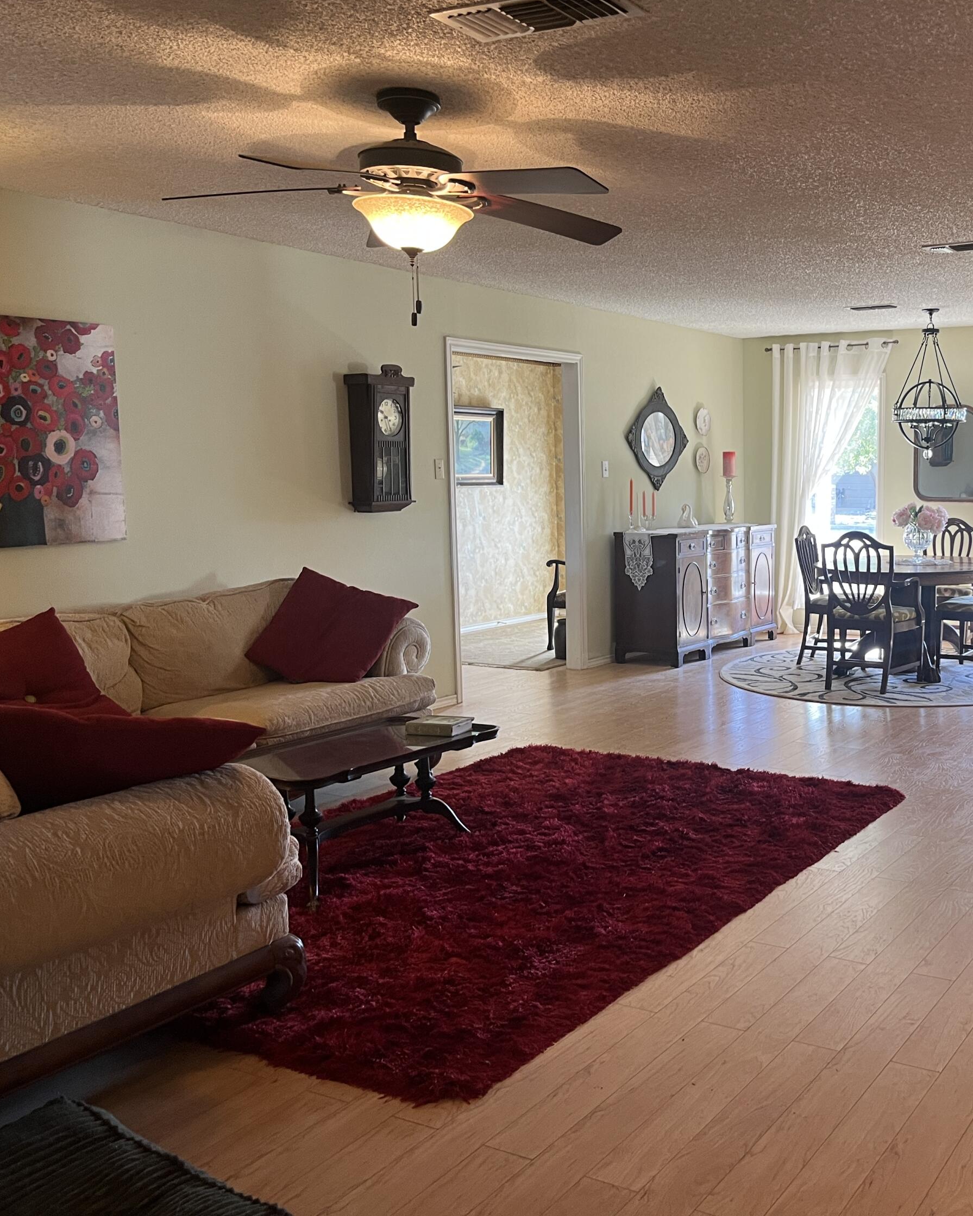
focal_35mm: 34
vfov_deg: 52.8
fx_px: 1224
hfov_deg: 41.8
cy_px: 606
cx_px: 754
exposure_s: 1/60
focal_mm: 5.1
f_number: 1.6
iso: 100
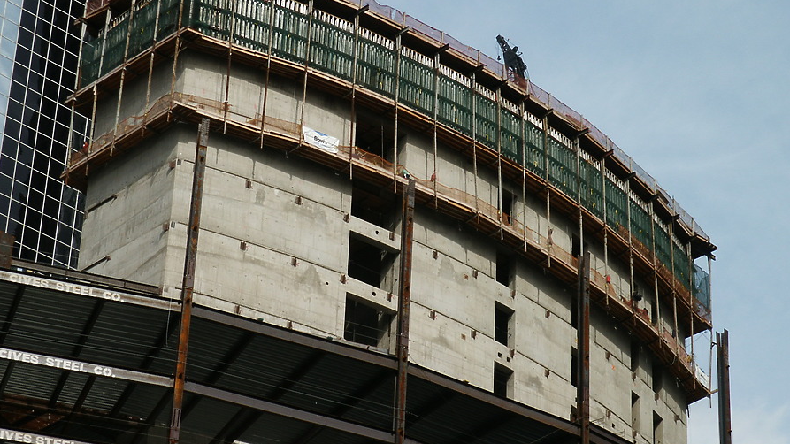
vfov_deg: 9.9
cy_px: 211
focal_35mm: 123
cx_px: 396
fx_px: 2576
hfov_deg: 17.4
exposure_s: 1/180
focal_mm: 22.92
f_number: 8
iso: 64
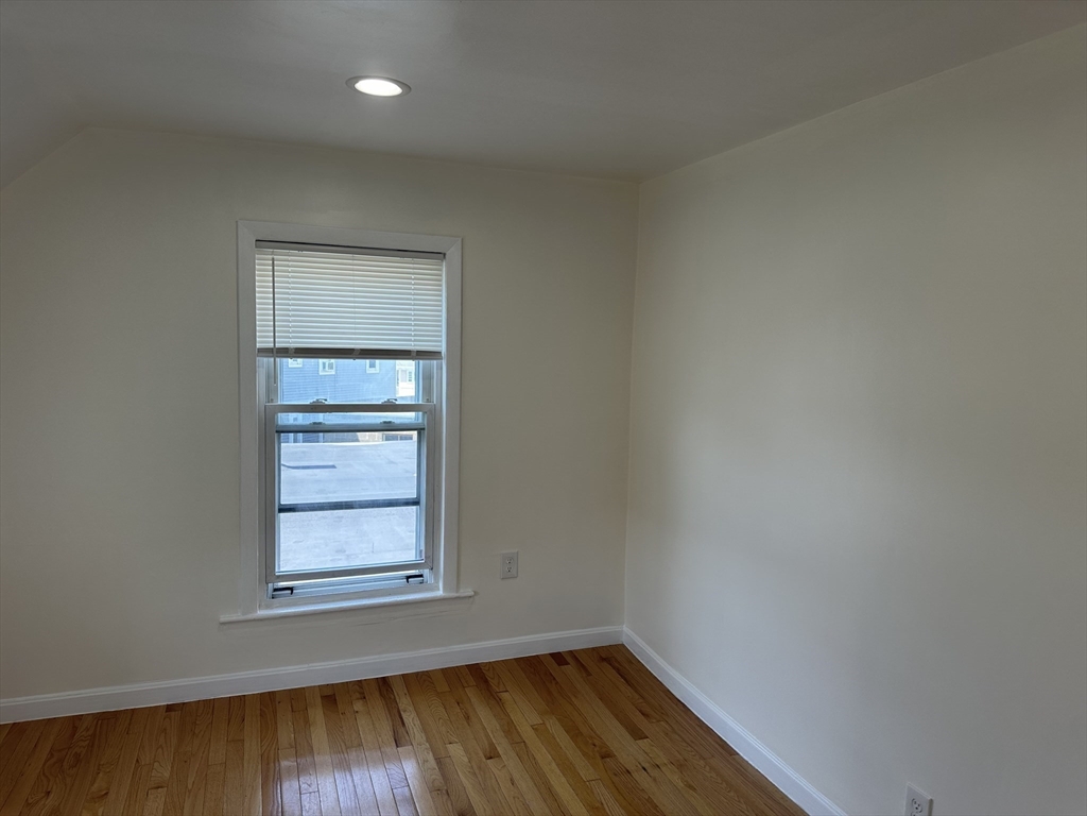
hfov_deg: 71.6
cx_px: 544
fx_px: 754
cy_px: 408
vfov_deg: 56.8
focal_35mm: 24
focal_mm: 6.86
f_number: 1.78
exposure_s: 1/200
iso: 64
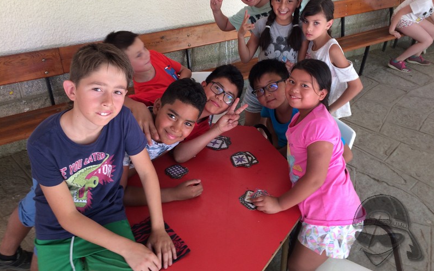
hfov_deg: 61.2
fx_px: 367
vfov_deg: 40.5
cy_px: 113
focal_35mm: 31
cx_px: 217
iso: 50
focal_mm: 4.15
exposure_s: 1/50
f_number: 2.2
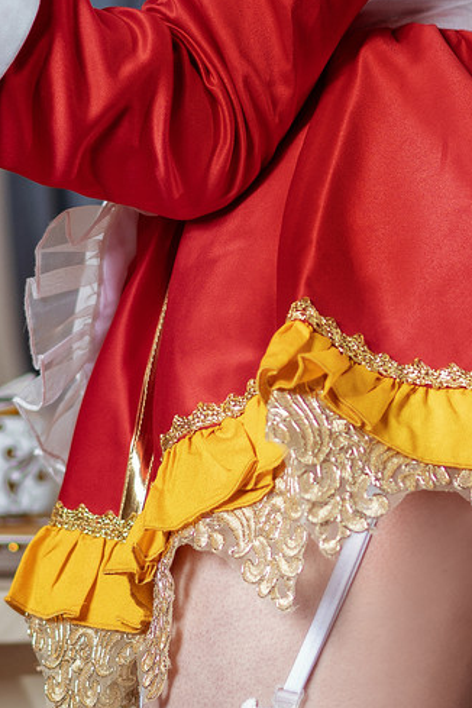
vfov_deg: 8.1
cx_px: 340
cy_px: 243
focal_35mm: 253
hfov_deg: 5.4
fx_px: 4975
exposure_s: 1/200
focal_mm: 55
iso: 250
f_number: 2.5
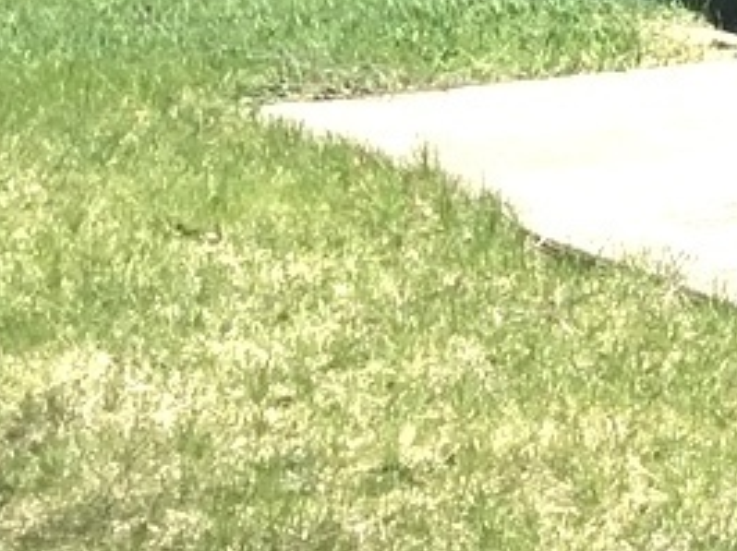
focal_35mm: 168
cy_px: -501
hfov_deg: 10.9
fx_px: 3574
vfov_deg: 8.4
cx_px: 1394
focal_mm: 3.3
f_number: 2.4
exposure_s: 1/1148
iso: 25
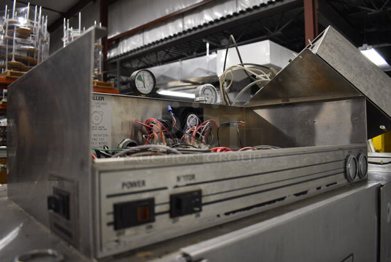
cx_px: 196
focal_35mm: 27
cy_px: 131
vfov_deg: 48.0
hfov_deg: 67.3
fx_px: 294
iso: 2000
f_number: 3.5
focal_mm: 18
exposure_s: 1/125
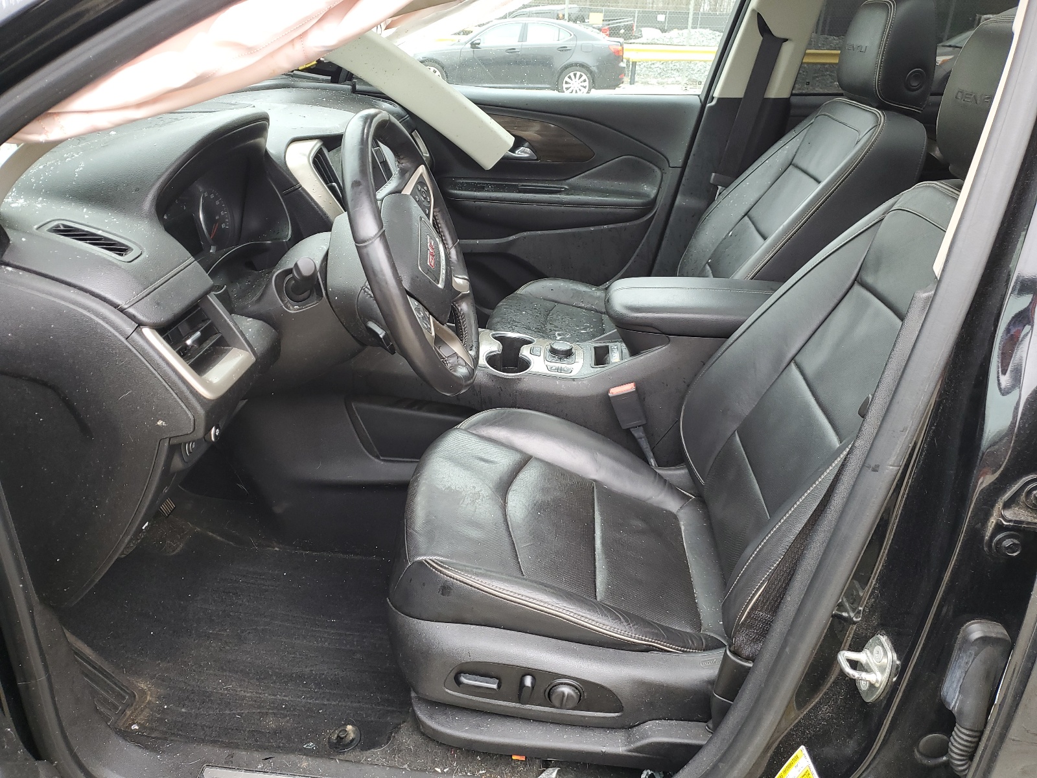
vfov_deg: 53.1
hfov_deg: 67.3
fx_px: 779
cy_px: 389
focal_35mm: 26
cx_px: 518
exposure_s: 1/60.2
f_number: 1.5
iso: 56
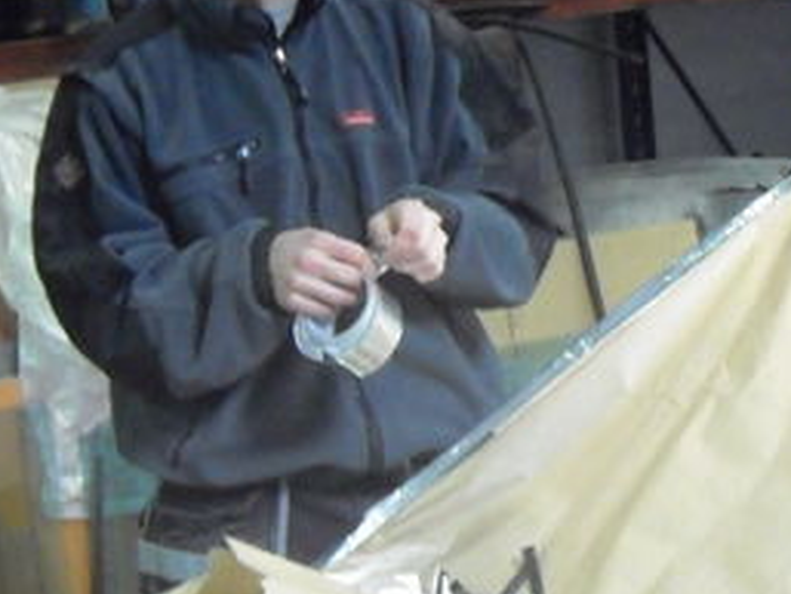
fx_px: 2103
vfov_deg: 16.0
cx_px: 779
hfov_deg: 20.7
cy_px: 206
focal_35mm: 92
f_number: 2.7
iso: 800
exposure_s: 1/30
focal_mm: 6.2
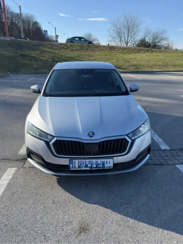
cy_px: 122
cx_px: 92
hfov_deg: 46.8
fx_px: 211
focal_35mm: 30
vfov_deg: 60.0
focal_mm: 6.76
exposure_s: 1/2304
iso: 80
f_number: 1.78
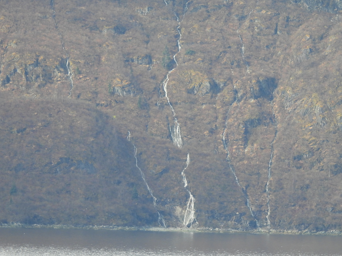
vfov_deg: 2.0
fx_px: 7352
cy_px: 143
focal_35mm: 744
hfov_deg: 2.7
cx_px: 193
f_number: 5.6
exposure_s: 1/500
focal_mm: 116
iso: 280
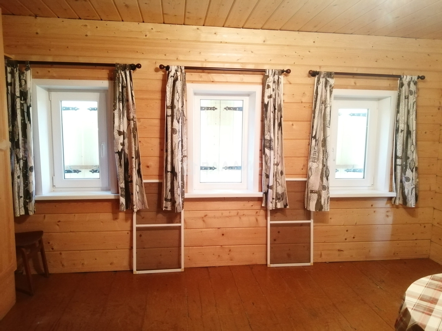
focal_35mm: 26
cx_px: 221
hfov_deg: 67.3
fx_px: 332
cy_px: 166
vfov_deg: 53.1
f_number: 1.8
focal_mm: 3.64
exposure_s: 1/20
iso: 500
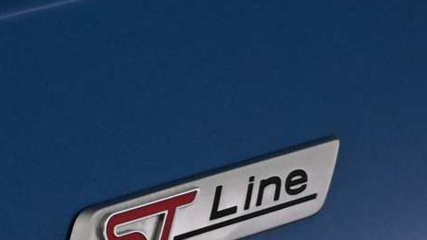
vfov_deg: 4.4
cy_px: 177
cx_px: 189
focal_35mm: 273
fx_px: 3091
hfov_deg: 7.9
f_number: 6.3
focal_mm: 50
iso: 2500
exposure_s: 1/80
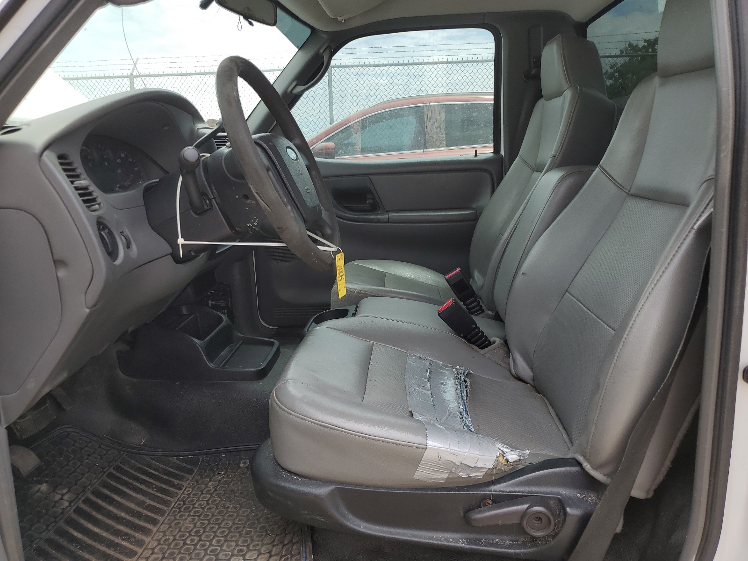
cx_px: 374
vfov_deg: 53.1
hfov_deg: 67.3
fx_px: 562
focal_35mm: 26
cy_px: 280
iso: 50
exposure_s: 1/1000
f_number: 1.5
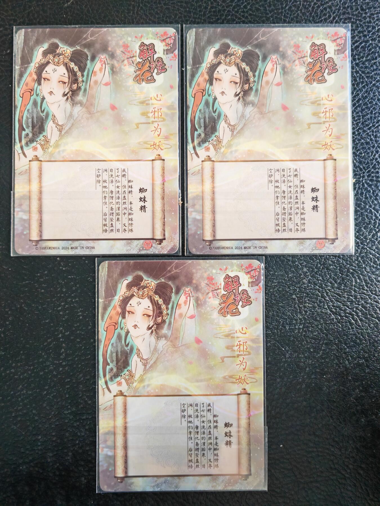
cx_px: 190
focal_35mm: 27
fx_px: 395
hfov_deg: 51.4
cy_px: 253
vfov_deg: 65.3
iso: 250
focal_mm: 5.53
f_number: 1.8
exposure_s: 1/100
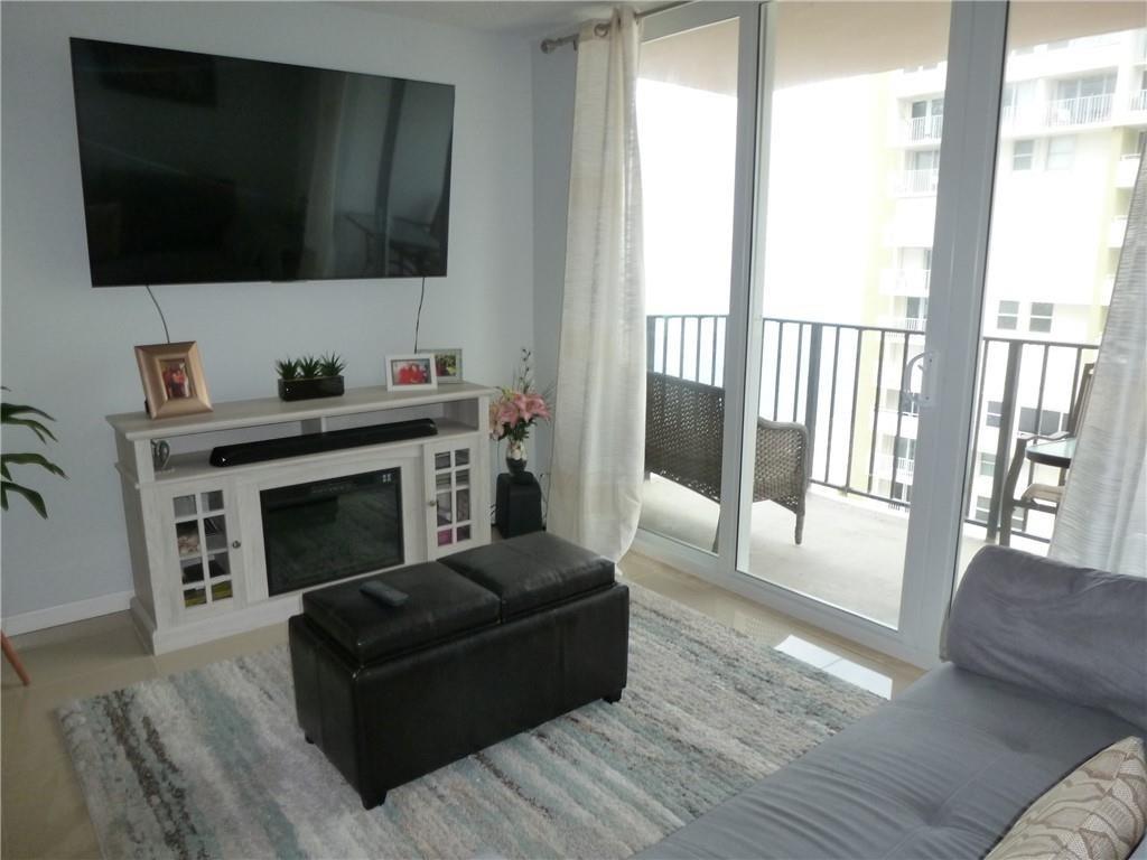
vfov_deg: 56.8
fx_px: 795
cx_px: 574
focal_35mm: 24
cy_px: 430
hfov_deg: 71.6
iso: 200
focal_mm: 4.3
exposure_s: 1/60
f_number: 3.3
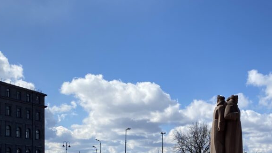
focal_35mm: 50
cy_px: 177
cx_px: 189
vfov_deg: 22.3
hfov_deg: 40.6
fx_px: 361
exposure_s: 1/4274
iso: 32
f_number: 1.8
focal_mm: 4.25
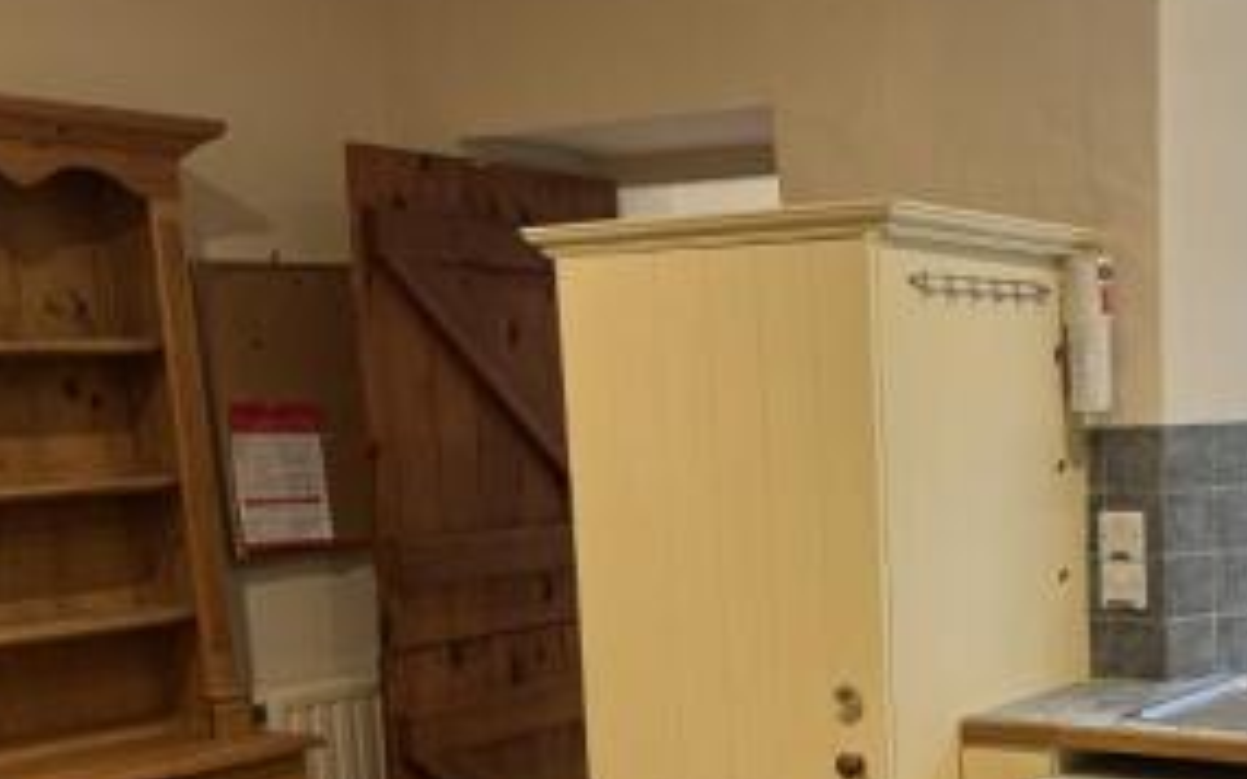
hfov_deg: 36.8
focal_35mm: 52
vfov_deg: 24.2
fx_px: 1767
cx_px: 1087
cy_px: 681
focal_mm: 6.76
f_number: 1.78
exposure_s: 1/50
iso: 200
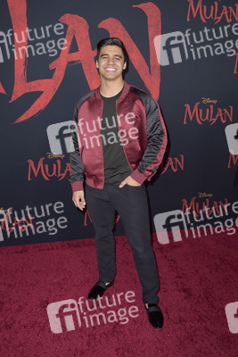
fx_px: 337
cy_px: 178
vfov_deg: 55.8
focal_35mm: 34
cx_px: 119
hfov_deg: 38.9
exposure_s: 1/250
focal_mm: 34
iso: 400
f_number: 7.1
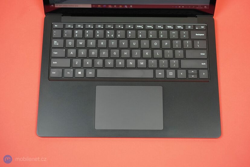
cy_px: 84
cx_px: 125
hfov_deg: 36.2
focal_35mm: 55
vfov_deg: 24.6
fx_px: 382
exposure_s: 1/320
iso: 3200
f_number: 4
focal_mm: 55
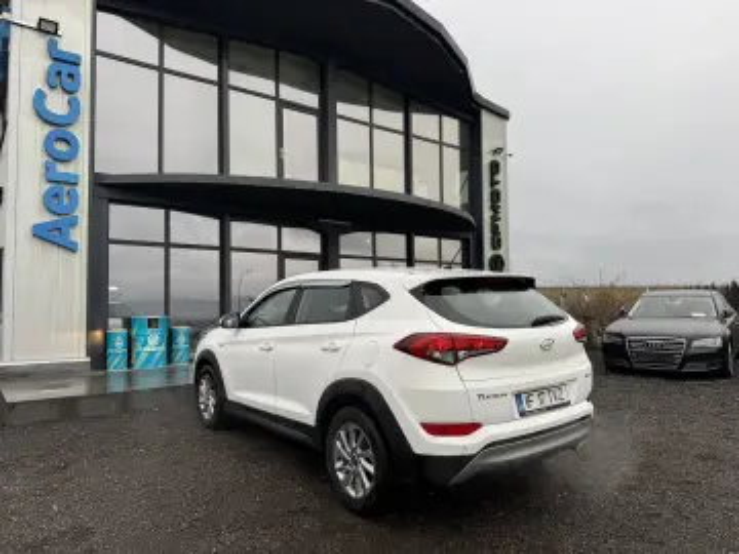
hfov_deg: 71.6
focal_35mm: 24
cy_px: 277
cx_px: 370
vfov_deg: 56.8
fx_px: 512
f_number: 1.78
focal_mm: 6.76
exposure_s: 1/572
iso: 80
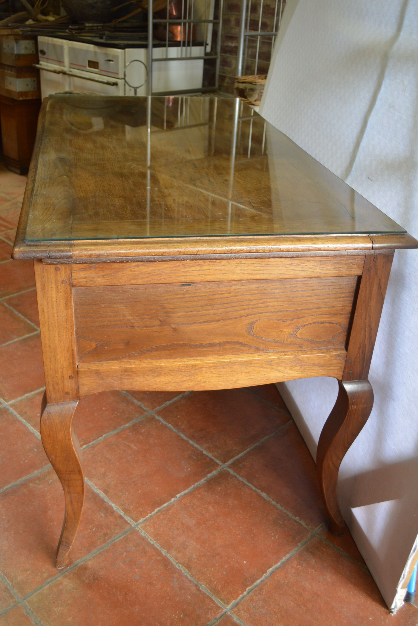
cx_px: 212
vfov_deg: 55.8
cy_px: 317
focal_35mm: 34
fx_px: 592
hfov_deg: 38.9
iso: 400
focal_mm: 22
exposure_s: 1/30
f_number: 4
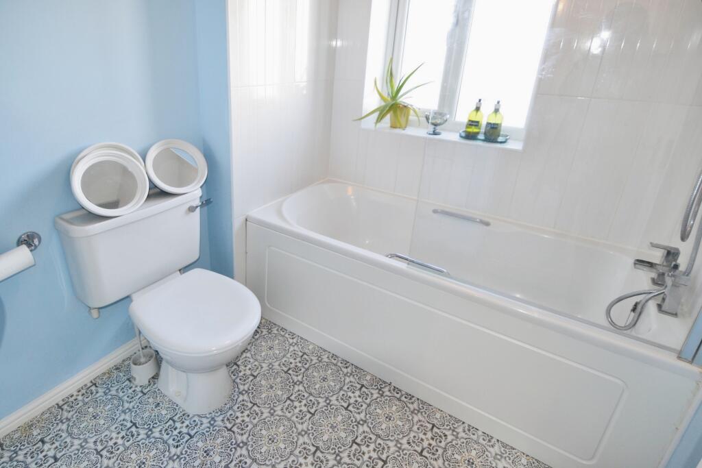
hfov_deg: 95.0
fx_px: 322
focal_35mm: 16
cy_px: 234
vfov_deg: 72.1
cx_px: 351
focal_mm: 11
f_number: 3.2
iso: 400
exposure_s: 1/60
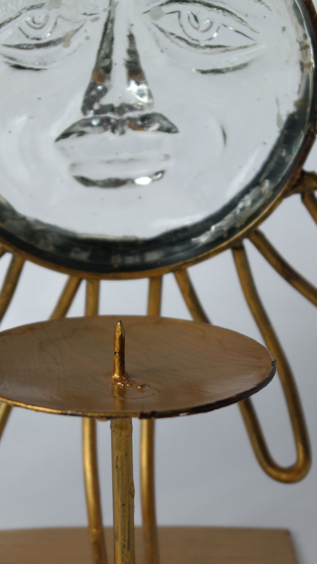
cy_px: 359
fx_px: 1704
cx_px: 135
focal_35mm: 114
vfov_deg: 18.7
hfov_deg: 10.6
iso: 400
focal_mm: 50
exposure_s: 1/80
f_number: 5.6
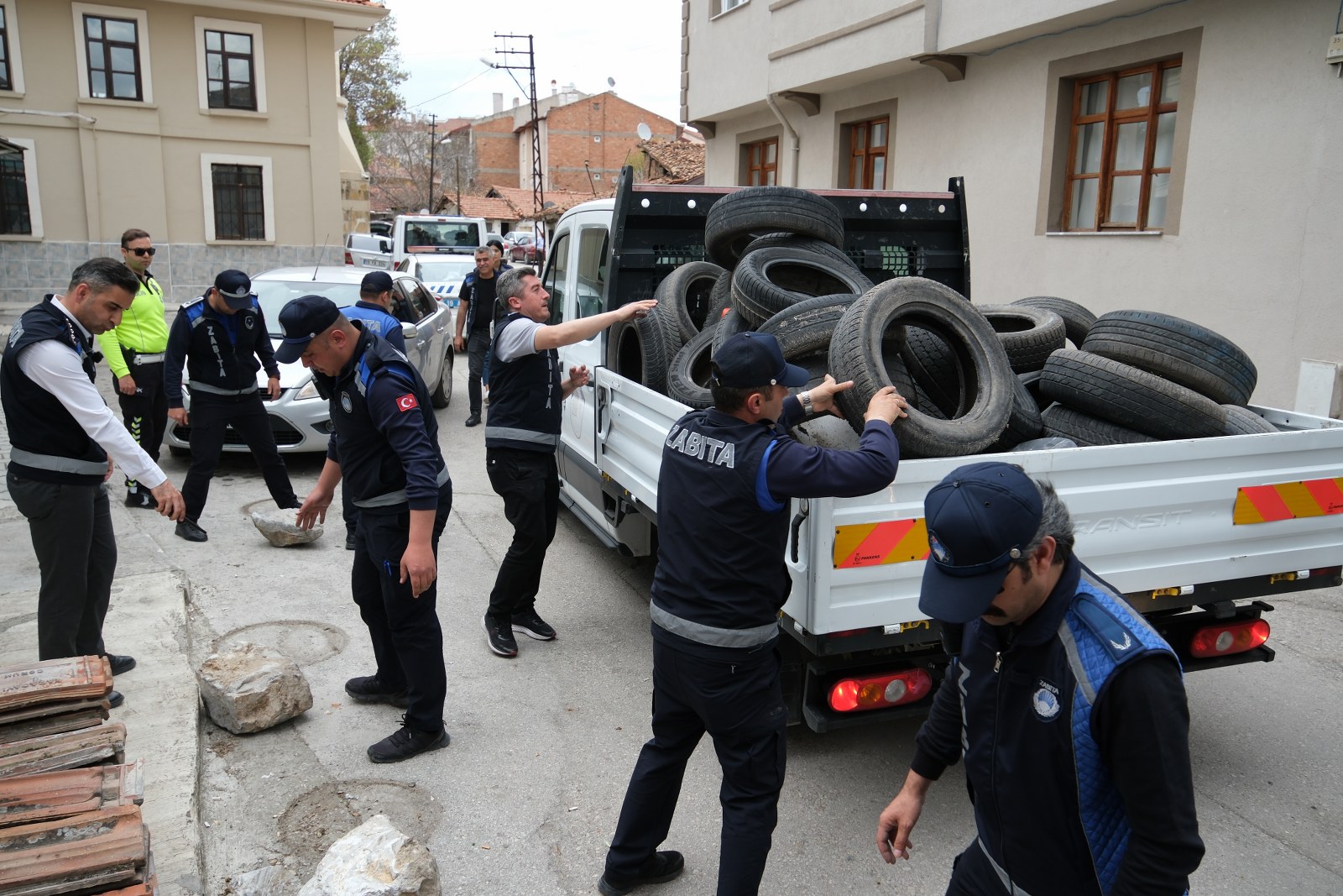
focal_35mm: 27
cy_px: 448
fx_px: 1007
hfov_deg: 67.4
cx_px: 672
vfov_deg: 47.9
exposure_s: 1/300
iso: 160
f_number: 4
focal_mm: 18
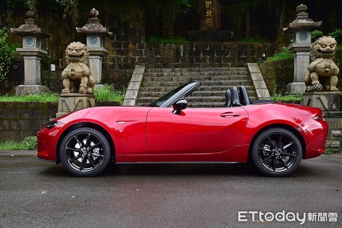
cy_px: 114
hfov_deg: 47.9
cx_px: 171
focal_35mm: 40
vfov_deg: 33.0
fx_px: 385
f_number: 7.1
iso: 125
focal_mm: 27
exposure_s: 1/60
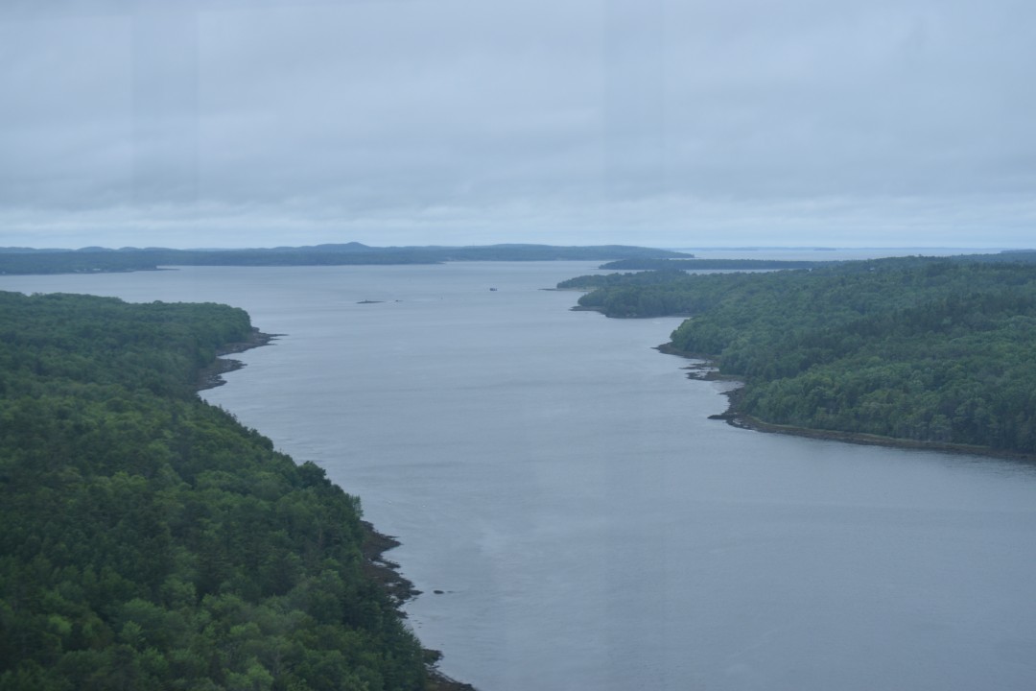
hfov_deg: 24.6
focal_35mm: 82
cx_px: 518
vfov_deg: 16.6
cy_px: 346
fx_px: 2374
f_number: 5.6
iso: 200
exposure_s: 1/320
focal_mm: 55
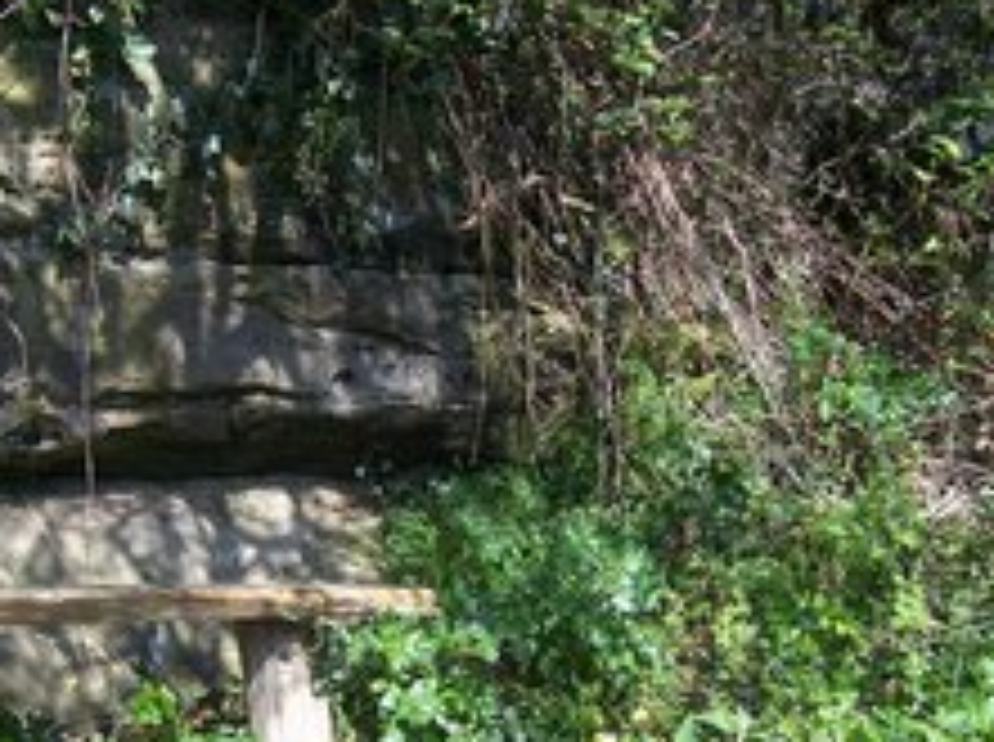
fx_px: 1806
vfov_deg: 22.9
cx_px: 355
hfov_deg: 30.6
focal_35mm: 63
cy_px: 591
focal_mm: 6
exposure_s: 1/350
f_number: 3
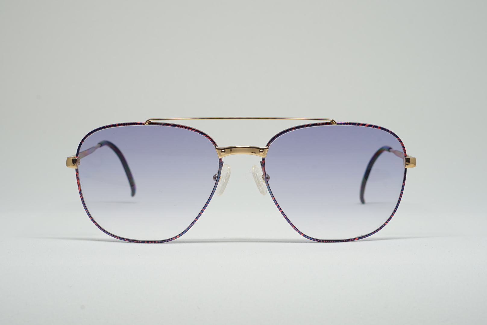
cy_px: 162
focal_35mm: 75
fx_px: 1015
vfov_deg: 18.2
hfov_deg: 27.0
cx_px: 244
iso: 100
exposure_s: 1/2
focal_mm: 50
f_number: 11
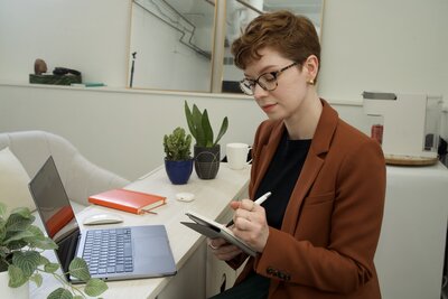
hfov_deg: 51.9
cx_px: 224
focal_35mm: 37
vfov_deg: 36.0
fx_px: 461
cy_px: 150
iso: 2000
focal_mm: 37
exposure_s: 1/100
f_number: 8
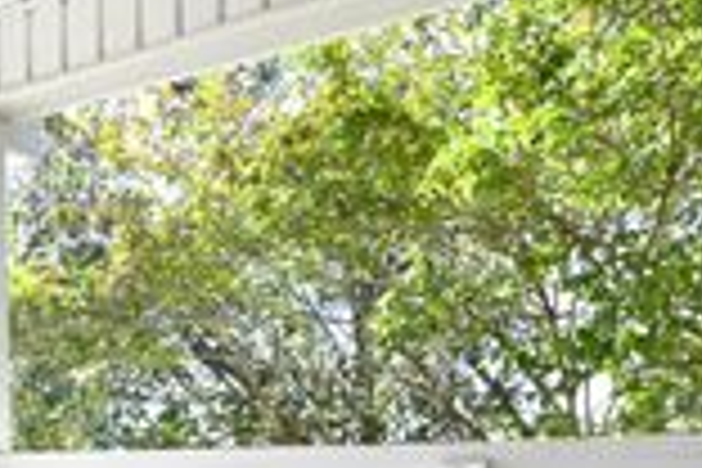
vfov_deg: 26.6
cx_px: 279
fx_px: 877
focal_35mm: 45
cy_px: 560
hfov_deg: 43.4
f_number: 8
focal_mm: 14
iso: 2000
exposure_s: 1/800
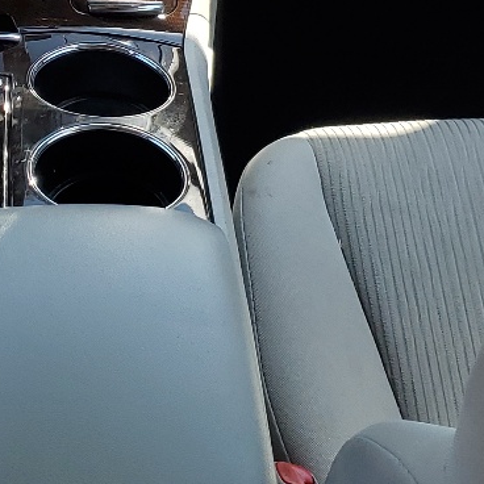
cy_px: 42
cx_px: 91
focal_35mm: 100
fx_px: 1582
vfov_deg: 17.1
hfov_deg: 17.2
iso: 50
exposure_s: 1/833
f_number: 1.5
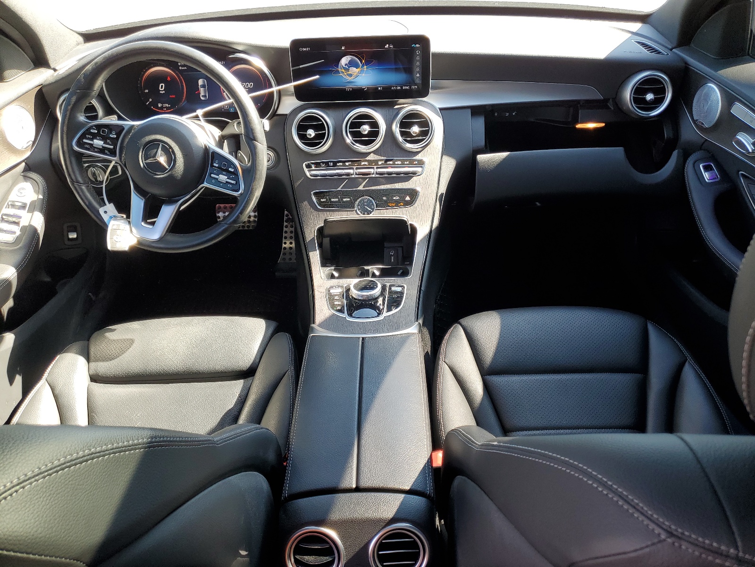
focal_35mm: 26
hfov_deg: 67.3
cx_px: 378
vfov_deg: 53.1
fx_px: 567
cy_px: 284
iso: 50
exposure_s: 1/128
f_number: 1.5
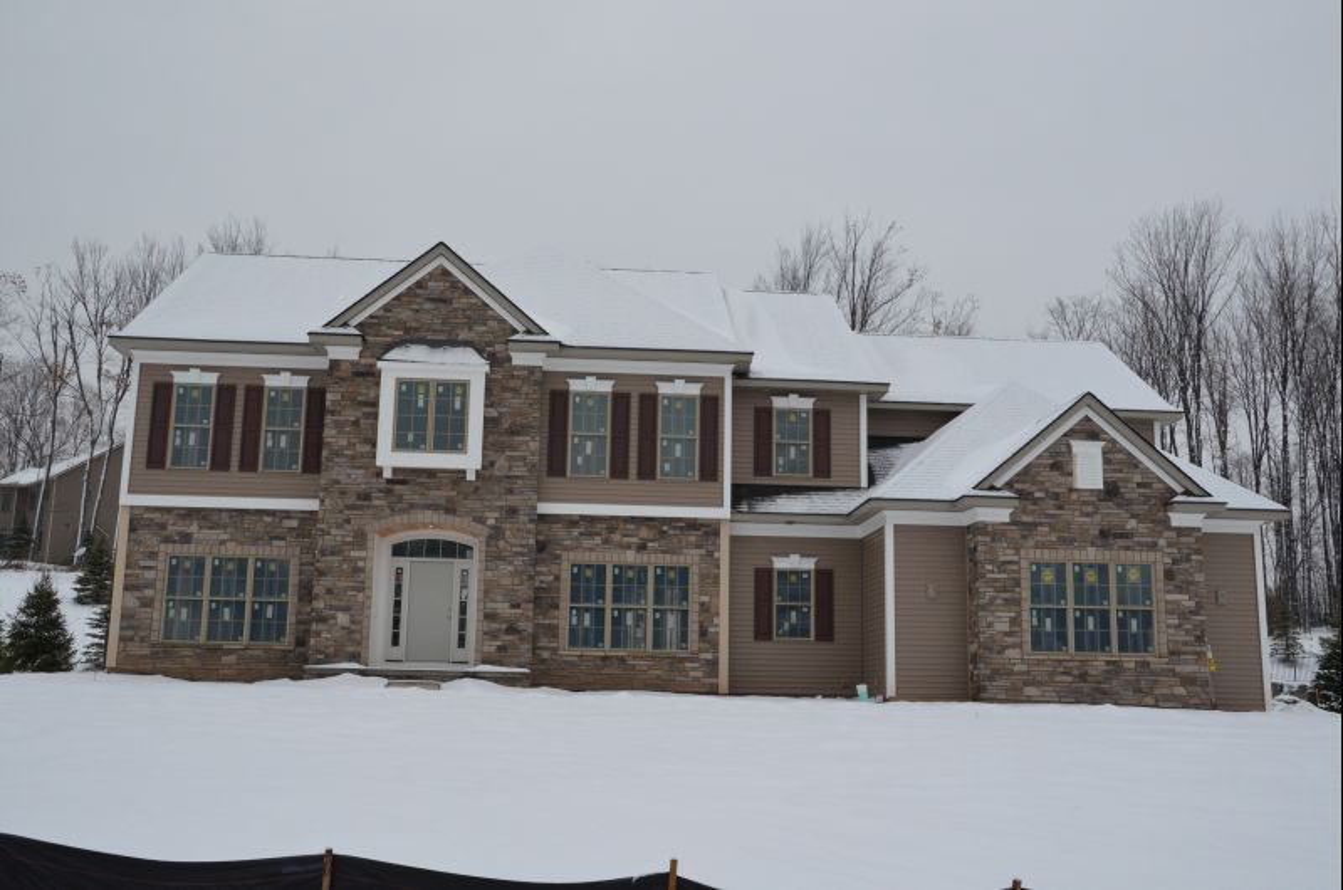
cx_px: 672
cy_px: 445
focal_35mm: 38
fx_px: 1396
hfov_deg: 51.4
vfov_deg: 35.3
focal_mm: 25
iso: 800
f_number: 10
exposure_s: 1/400
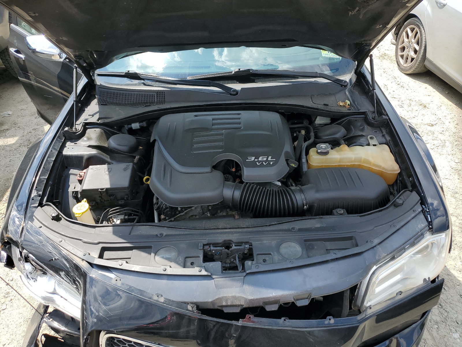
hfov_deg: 67.3
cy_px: 174
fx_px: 347
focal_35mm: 26
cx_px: 231
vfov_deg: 53.1
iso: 50
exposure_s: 1/1250
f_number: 1.5
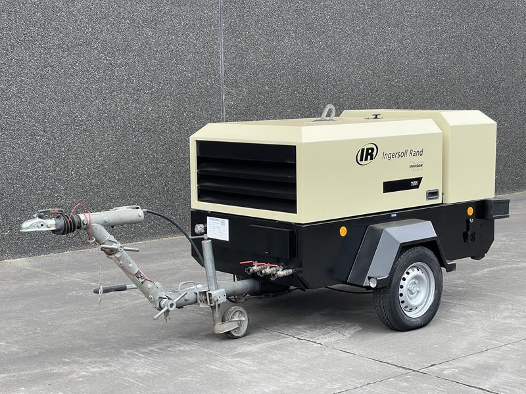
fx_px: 972
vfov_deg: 22.9
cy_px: 197
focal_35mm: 64
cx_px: 263
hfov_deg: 30.3
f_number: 2.2
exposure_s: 1/211
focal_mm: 7.5
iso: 20
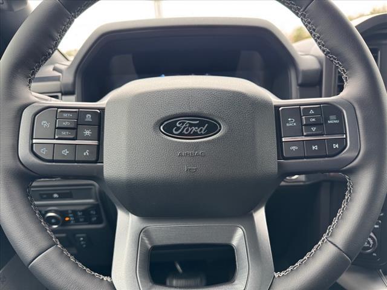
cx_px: 194
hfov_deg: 71.6
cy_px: 145
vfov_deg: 56.8
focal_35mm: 24
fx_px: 268
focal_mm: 6.76
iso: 200
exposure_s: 1/112
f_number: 1.78
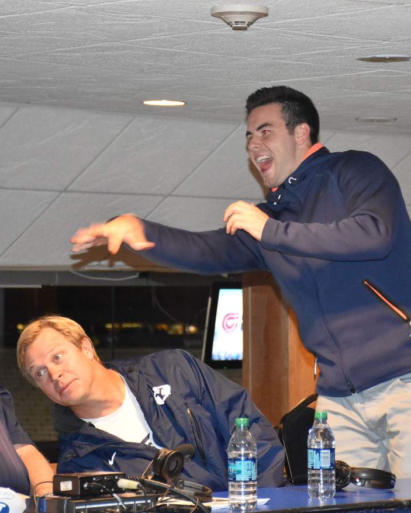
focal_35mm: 149
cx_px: 282
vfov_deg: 12.9
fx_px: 2264
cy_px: 256
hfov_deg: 10.4
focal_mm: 70
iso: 6400
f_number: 5
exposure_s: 1/60
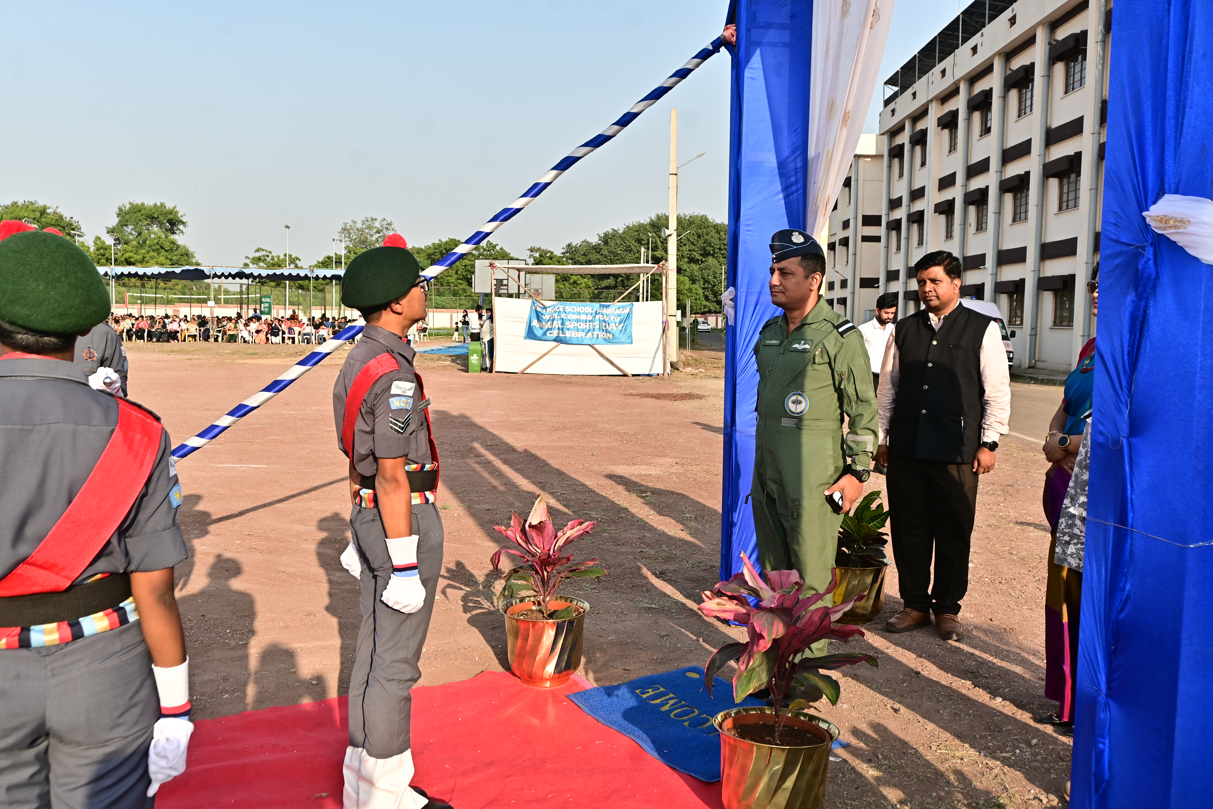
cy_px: 404
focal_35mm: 32
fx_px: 1061
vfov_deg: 41.7
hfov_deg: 59.5
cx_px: 606
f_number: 7.1
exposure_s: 1/200
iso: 100
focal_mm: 21
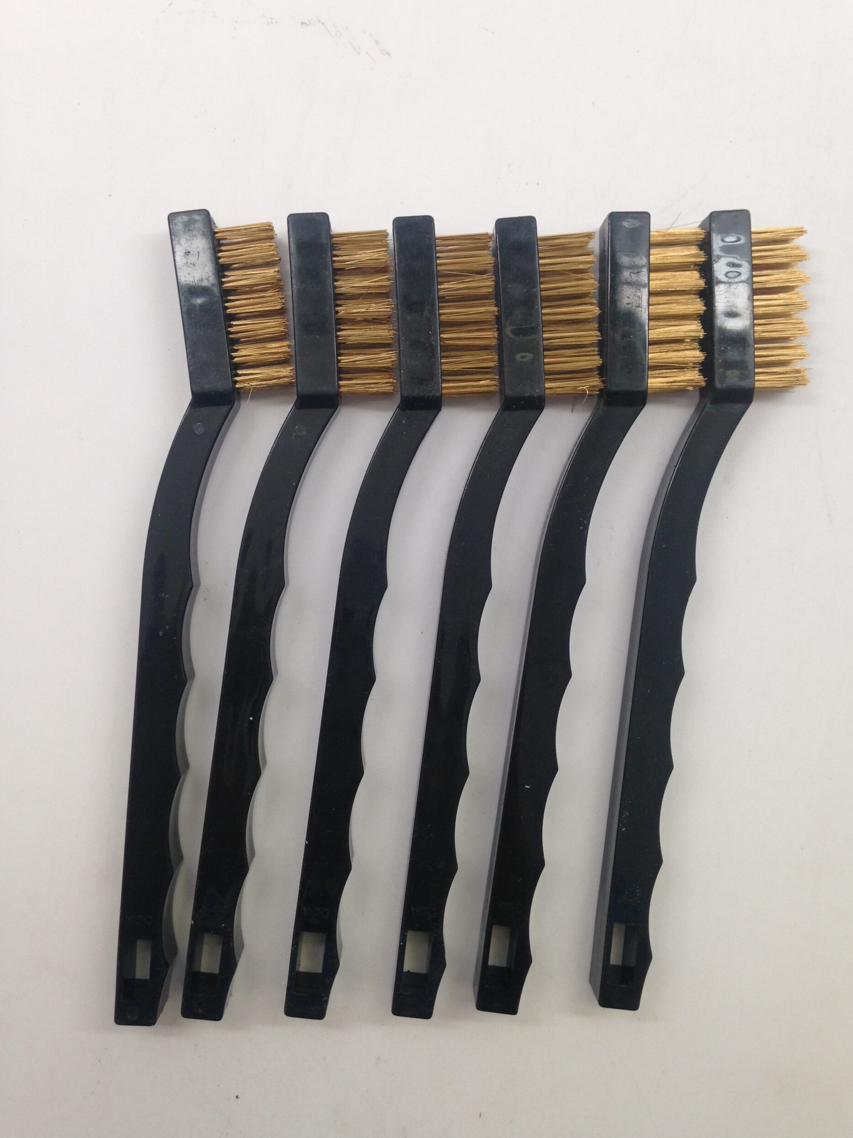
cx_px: 439
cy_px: 570
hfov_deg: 41.8
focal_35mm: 34
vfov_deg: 54.0
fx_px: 1117
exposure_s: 1/40
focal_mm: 4.12
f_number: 2.4
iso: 50
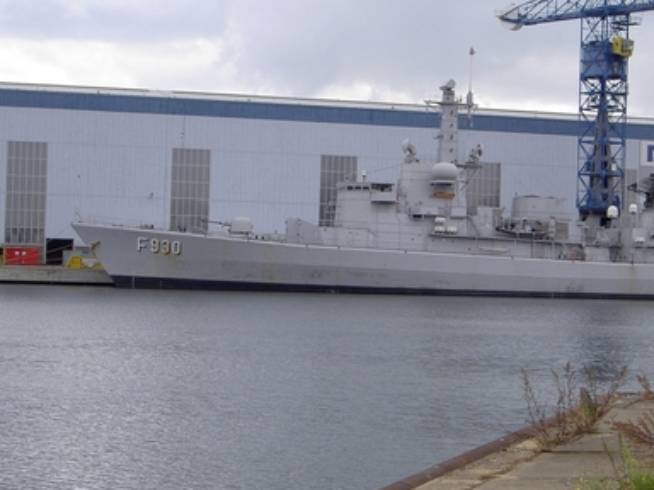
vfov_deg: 17.2
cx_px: 470
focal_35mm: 86
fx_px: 1625
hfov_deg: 22.6
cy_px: 254
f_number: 5.5
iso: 100
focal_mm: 11.3
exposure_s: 1/200
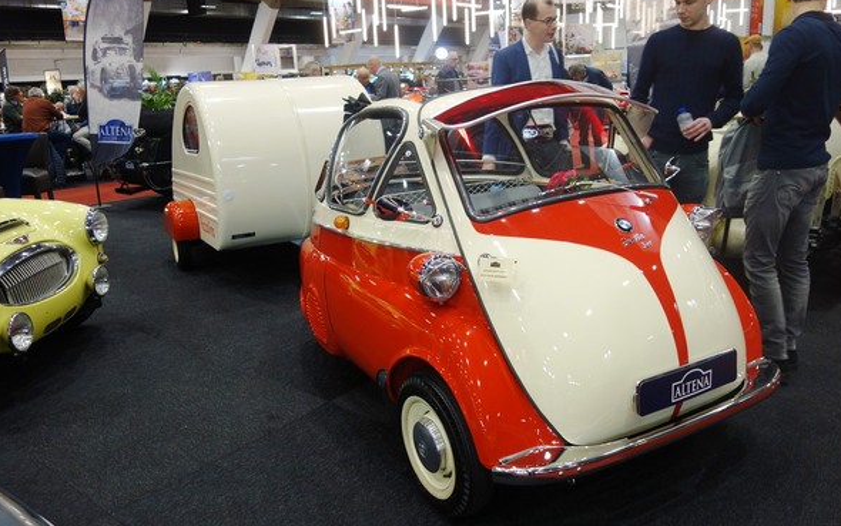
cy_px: 264
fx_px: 665
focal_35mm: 29
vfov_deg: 43.2
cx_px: 423
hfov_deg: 64.6
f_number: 1.8
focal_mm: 10.4
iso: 200
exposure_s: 1/40
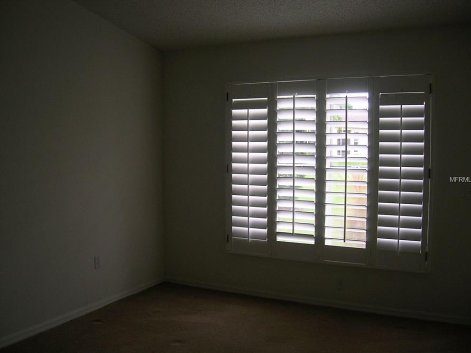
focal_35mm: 35
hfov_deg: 52.6
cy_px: 180
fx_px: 476
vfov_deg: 40.7
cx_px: 236
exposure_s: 1/32.1
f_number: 2.9
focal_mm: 5.7
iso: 50
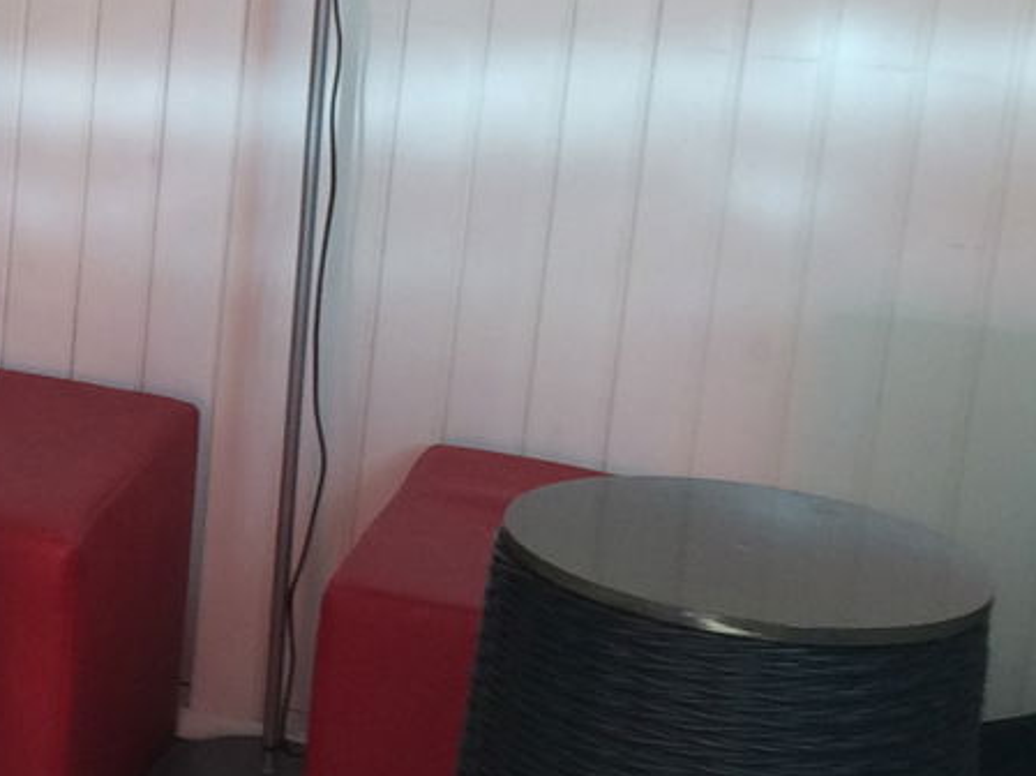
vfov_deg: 13.8
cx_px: -512
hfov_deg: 16.7
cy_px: 268
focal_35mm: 107
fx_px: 3200
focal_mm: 4.12
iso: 80
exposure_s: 1/33
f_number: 2.2
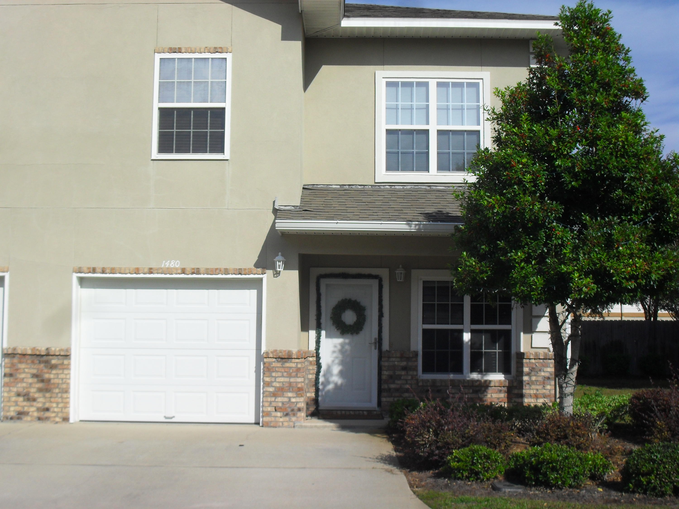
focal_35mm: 49
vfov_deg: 29.7
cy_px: 254
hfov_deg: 38.9
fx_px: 961
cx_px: 340
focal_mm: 8.7
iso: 100
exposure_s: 1/250
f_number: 10
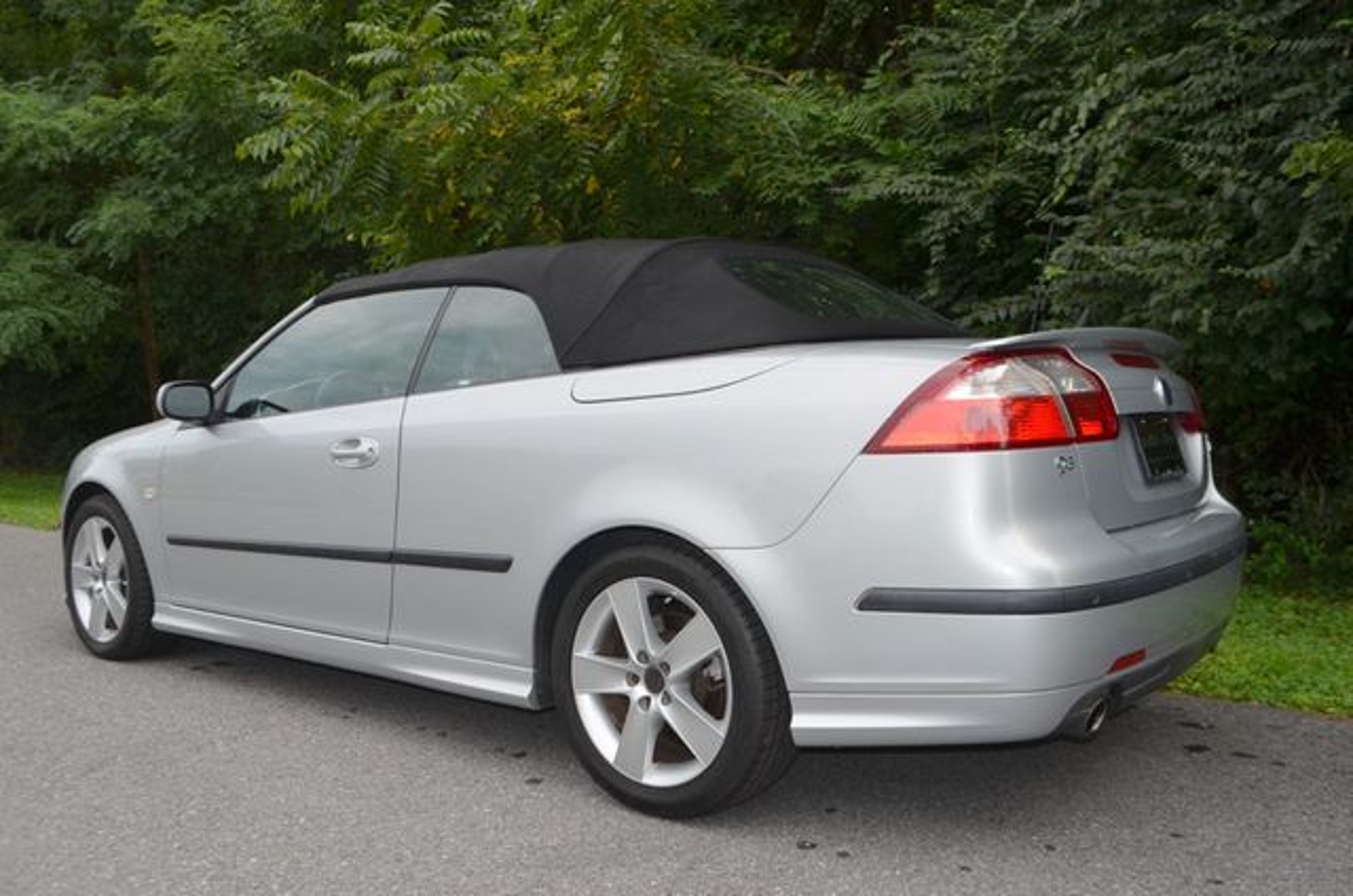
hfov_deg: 62.0
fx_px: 1125
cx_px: 676
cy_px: 448
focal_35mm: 30
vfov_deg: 43.4
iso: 100
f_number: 6.3
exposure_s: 1/200
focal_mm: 20
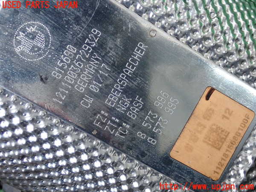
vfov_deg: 21.9
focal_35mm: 67
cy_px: 96
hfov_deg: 29.0
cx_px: 128
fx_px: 495
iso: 400
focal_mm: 11.88
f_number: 3.8
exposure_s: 1/125
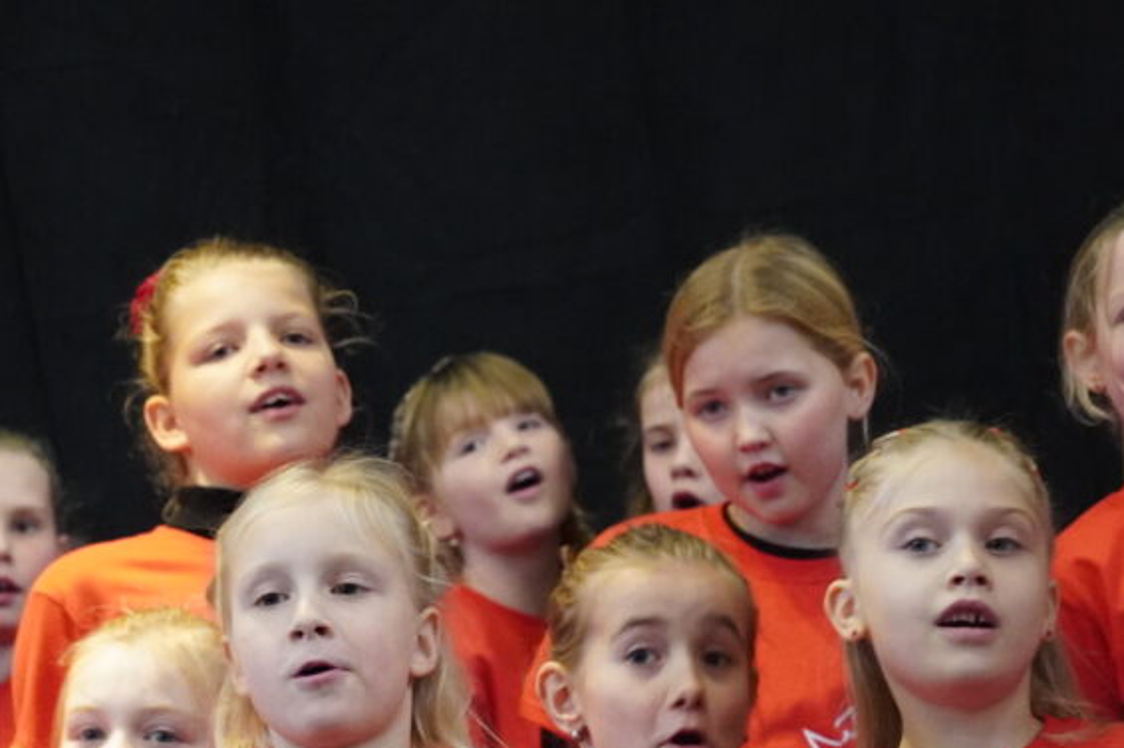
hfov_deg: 9.8
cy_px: 714
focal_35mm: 210
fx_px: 6554
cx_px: 302
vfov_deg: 6.5
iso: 4000
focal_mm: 66
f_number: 5
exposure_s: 1/60
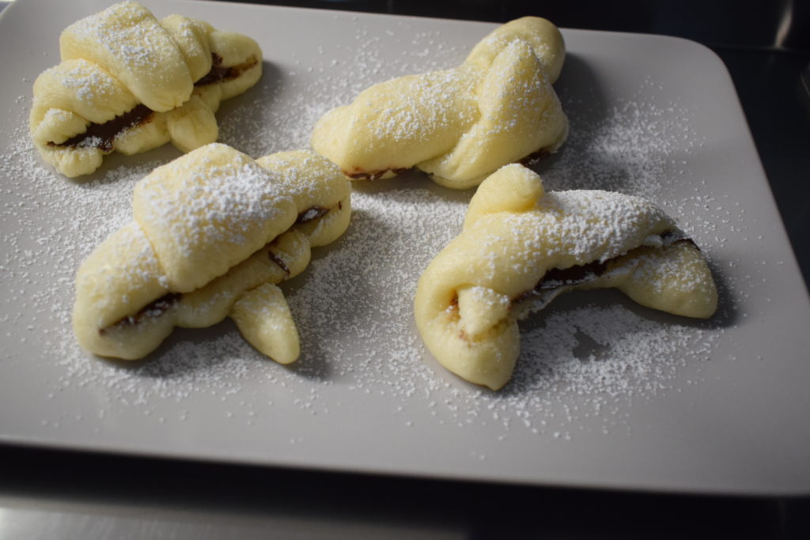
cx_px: 405
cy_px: 270
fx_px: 743
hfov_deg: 57.2
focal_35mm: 33
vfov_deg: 40.0
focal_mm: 22
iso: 1800
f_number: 4
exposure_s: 1/125
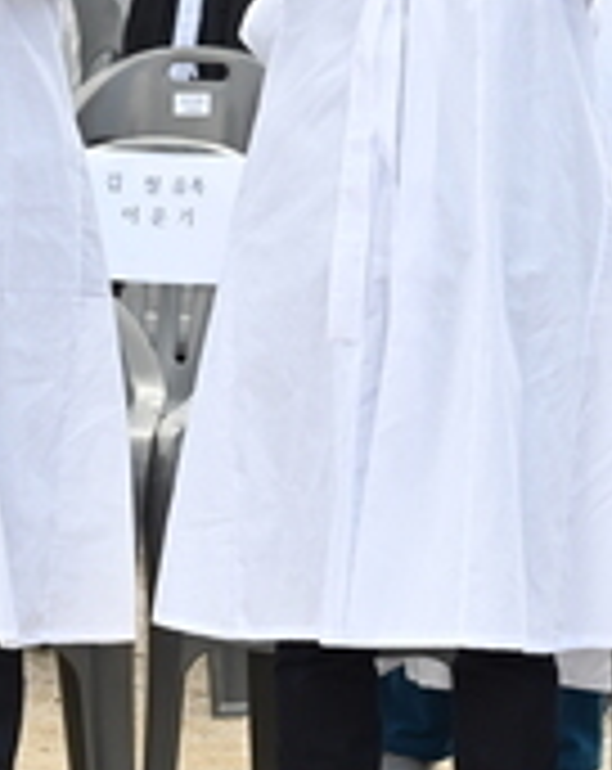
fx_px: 6362
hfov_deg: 5.5
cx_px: 423
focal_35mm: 280
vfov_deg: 6.9
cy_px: -97
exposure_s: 1/400
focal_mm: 81
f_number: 5.6
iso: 250
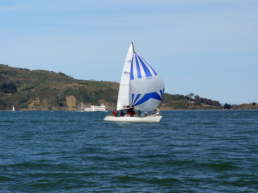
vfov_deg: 8.2
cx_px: 129
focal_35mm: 182
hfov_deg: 10.9
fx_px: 1356
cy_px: 96
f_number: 5.6
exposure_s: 1/800
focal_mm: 30.4
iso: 100
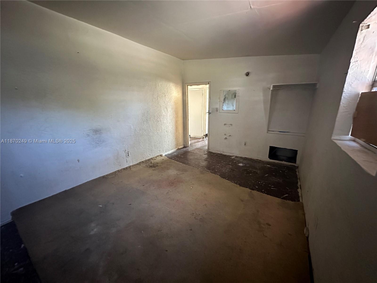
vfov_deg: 85.7
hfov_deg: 102.1
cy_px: 142
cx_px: 188
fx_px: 152
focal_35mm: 14
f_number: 2.2
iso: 1250
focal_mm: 2.22
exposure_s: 1/52
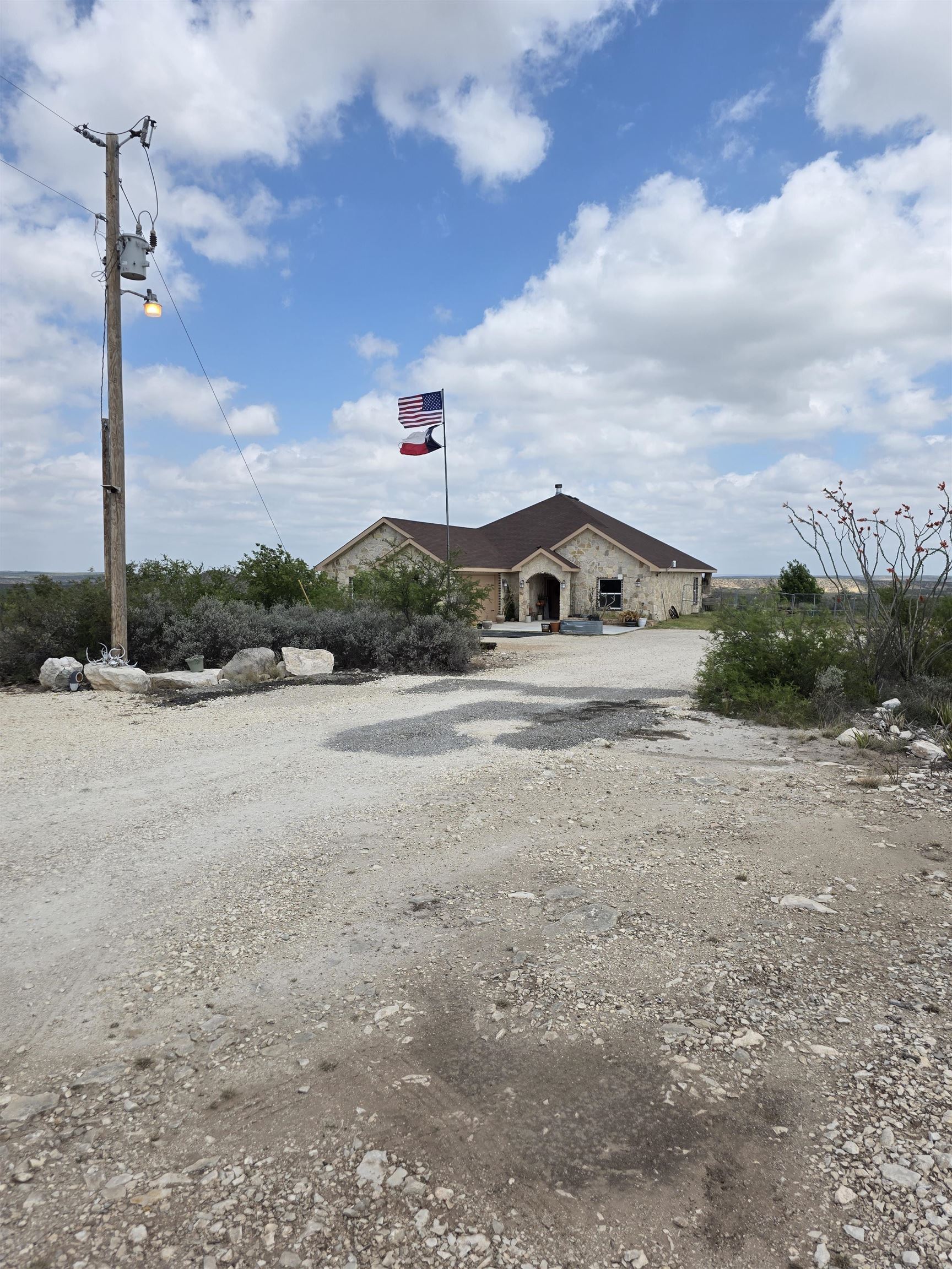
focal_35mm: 23
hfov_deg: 58.9
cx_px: 476
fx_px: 843
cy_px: 634
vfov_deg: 73.9
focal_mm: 6.3
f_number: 1.7
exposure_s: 1/7944
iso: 80
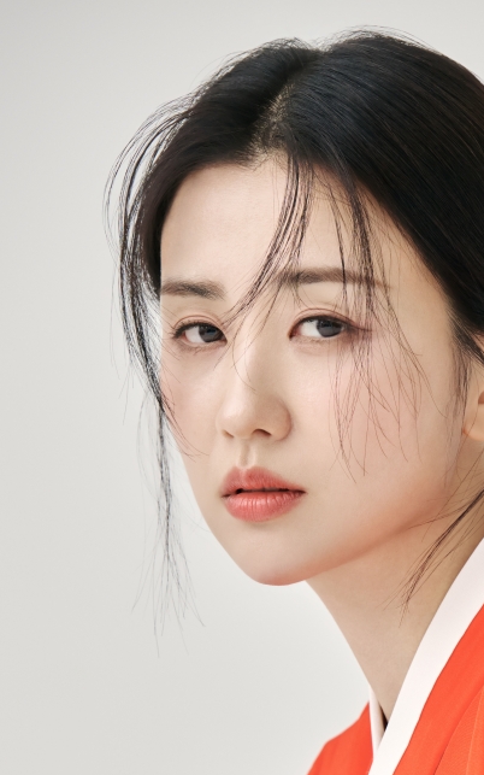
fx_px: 8271
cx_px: 561
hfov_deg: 3.3
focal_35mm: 392
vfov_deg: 5.3
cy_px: 882
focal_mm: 165
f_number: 7.1
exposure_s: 1/160
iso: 800
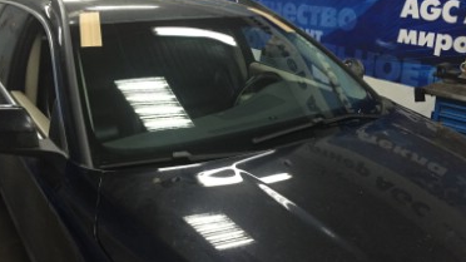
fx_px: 420
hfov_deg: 58.0
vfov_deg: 34.6
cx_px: 236
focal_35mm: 34
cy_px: 114
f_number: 2.2
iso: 200
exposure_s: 1/33
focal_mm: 4.15
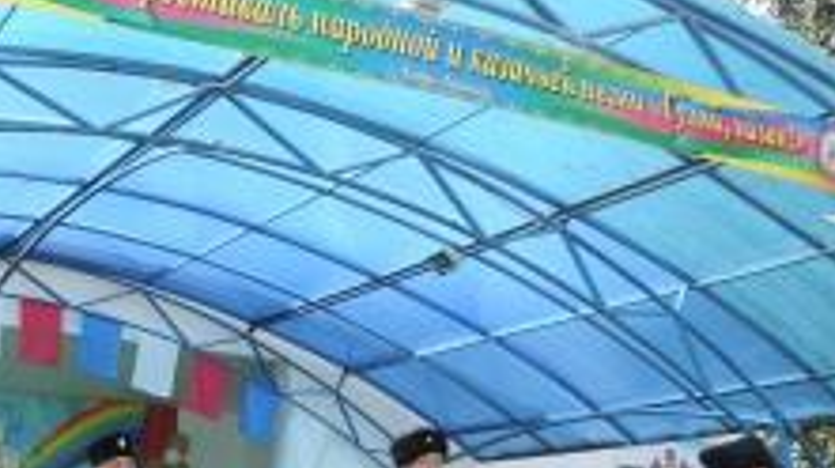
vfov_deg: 21.9
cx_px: 117
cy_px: 442
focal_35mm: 53
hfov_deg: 37.2
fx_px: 1173
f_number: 3
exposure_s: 1/500
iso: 200
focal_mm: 4.3
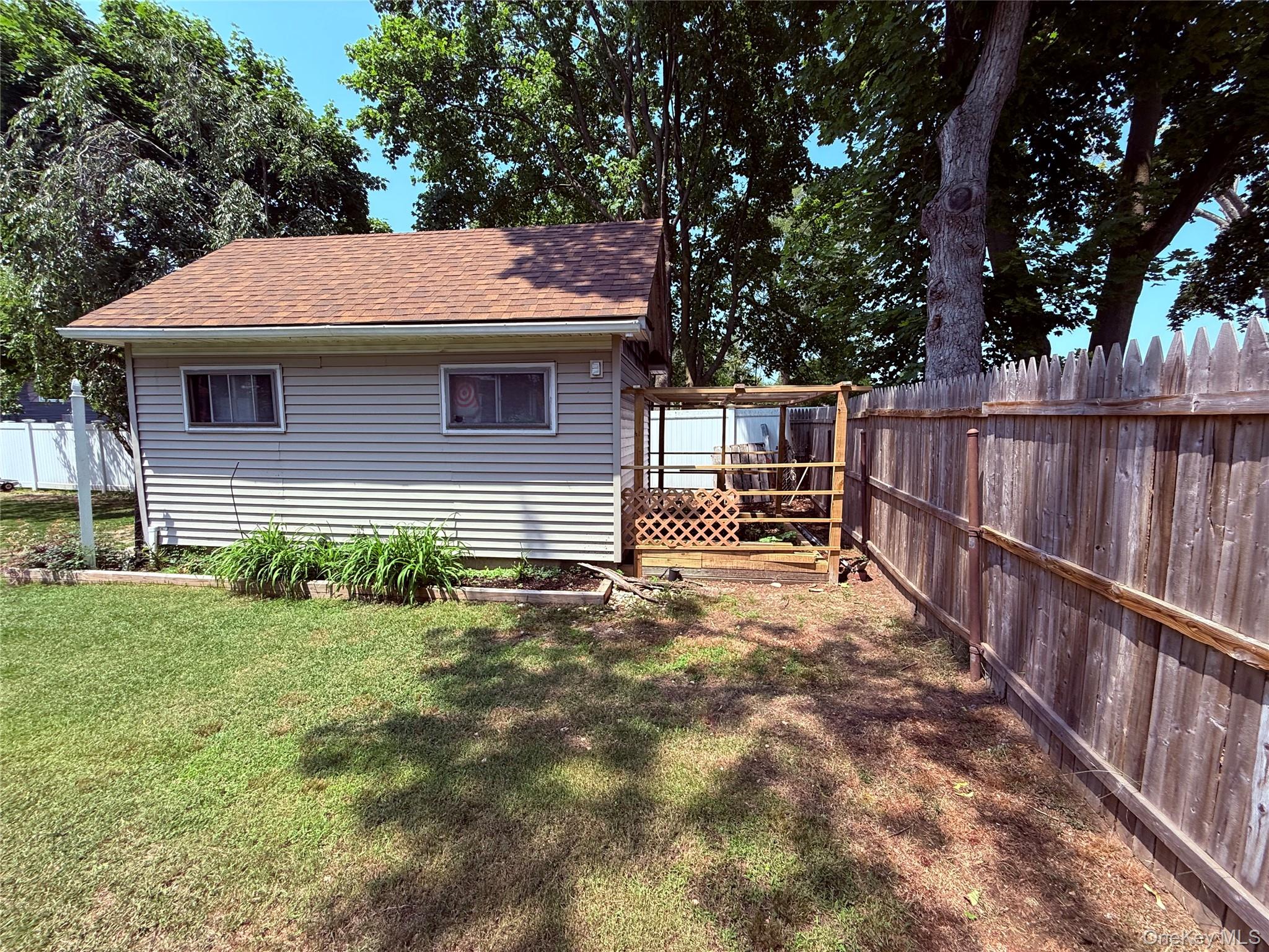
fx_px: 513
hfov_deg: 102.1
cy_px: 476
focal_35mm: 14
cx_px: 634
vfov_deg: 85.7
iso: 50
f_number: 2.2
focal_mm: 2.22
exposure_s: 1/830
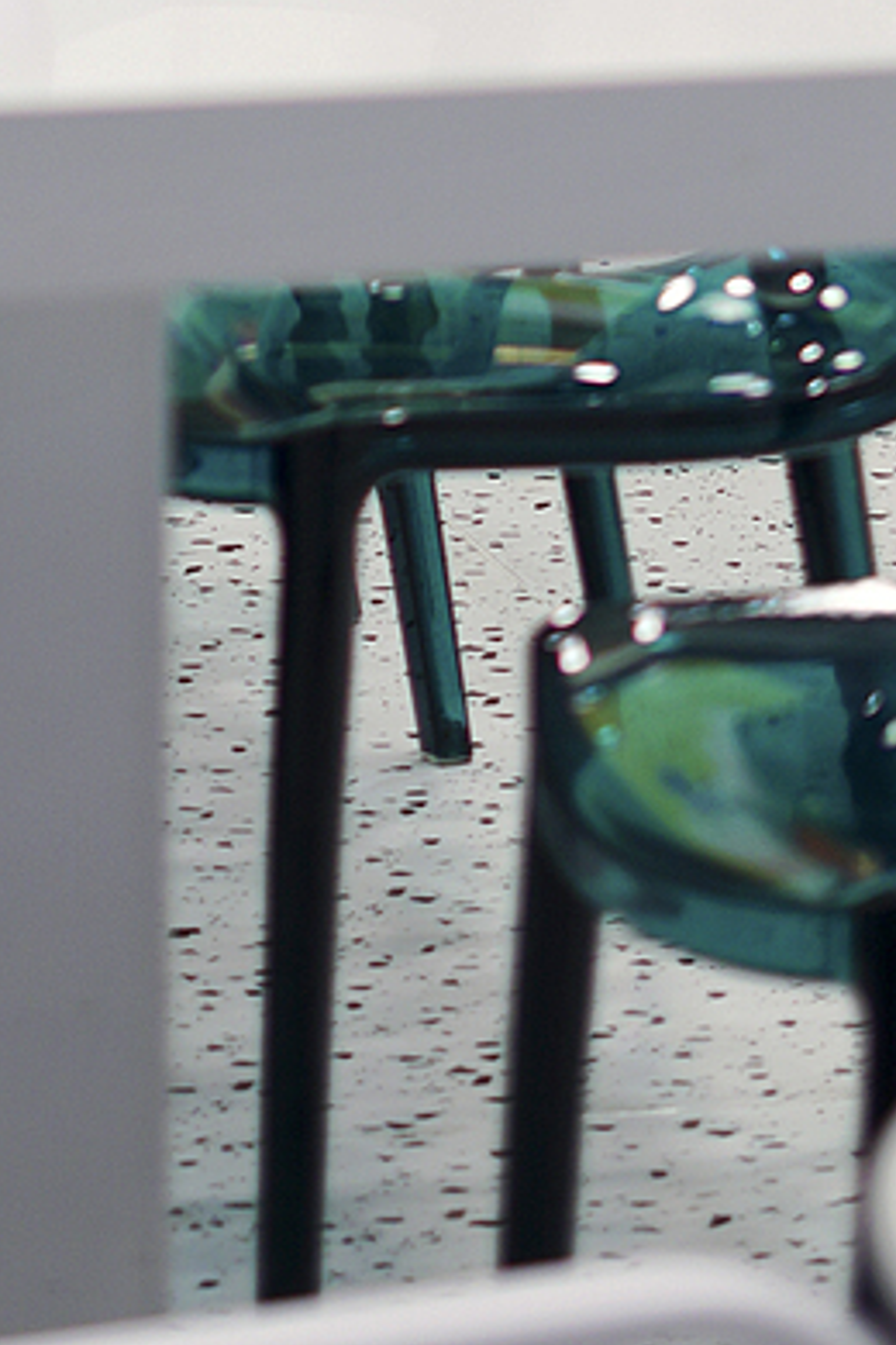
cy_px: -1190
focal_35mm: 246
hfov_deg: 5.6
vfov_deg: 8.0
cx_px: -159
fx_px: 9183
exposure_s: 1/80
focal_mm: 50
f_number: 2
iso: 100
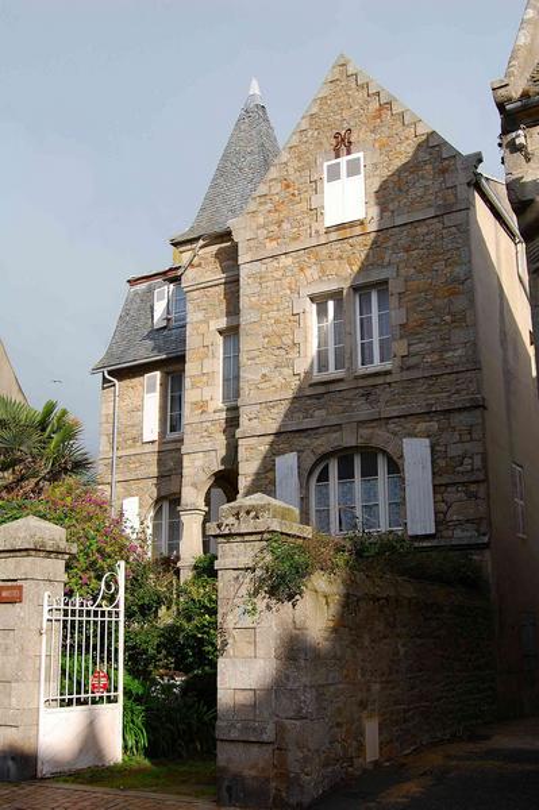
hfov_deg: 34.2
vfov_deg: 49.6
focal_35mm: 39
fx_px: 877
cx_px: 270
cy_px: 405
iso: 200
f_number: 9
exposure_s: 1/320
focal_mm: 26
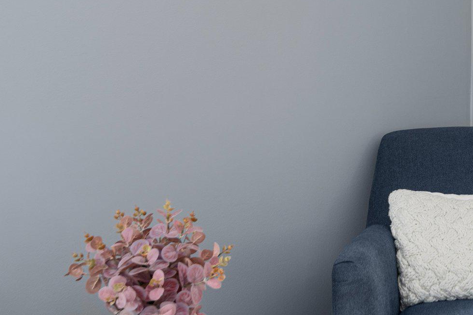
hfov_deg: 26.2
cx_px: 478
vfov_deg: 18.3
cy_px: 30
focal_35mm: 73
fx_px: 959
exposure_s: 1/13
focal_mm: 35
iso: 320
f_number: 7.1
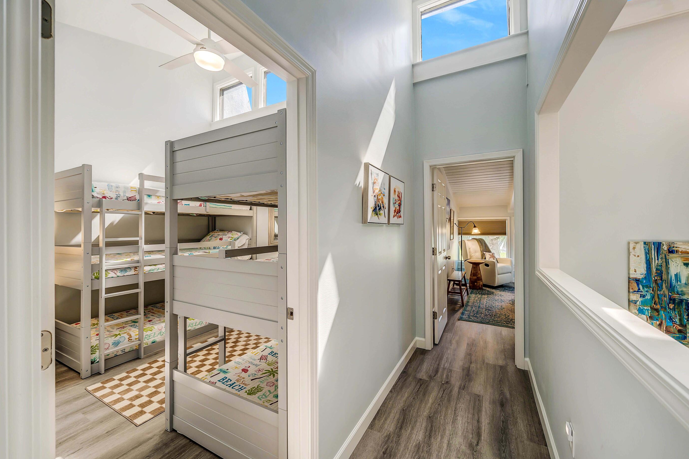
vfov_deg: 85.4
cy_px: 225
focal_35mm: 13
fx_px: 249
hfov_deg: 108.3
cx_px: 358
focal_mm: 12
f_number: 5.6
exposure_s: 1/10
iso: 100
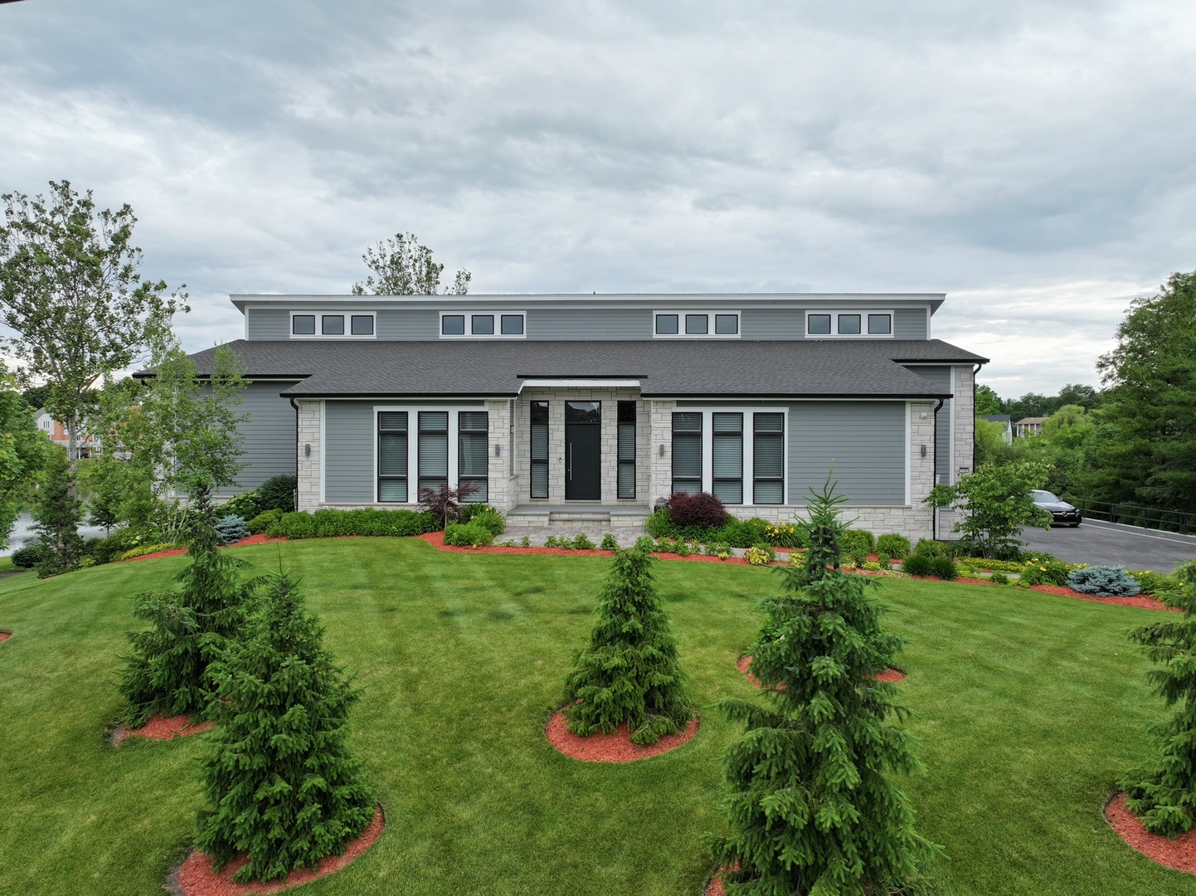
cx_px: 598
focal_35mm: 24
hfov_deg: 71.6
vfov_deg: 56.8
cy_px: 448
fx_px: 829
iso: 330
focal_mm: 12.29
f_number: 2.8
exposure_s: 1/800
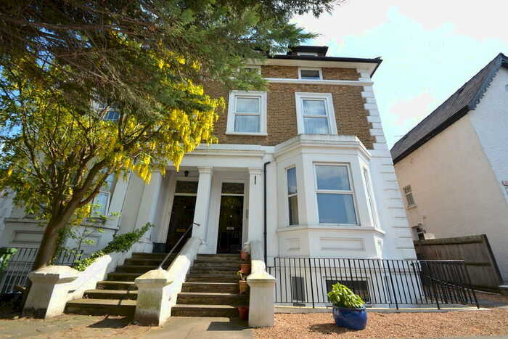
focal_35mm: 15
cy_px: 170
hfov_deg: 100.4
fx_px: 212
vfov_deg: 77.4
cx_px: 254
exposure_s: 1/200
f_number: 7.1
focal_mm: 10
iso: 100
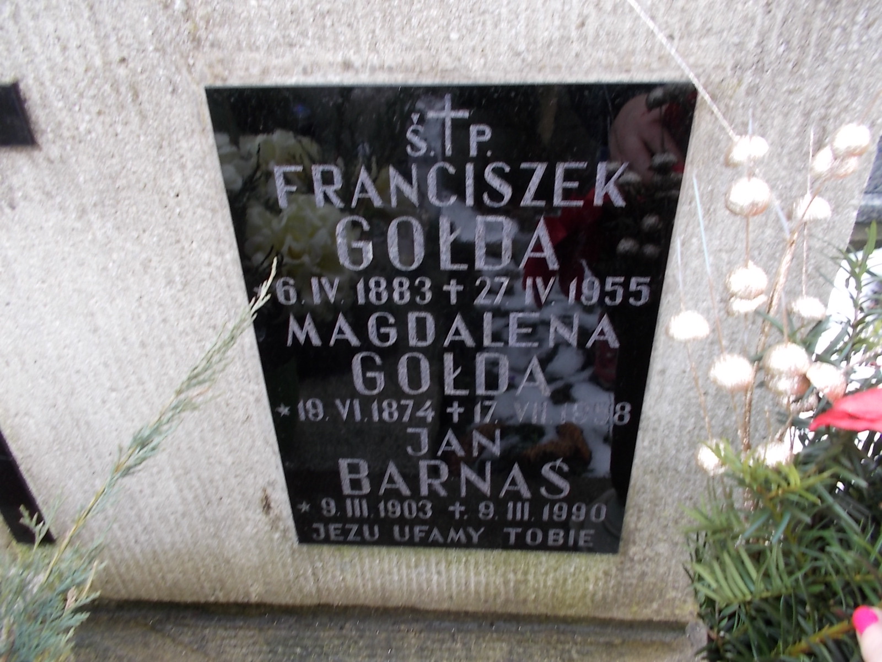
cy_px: 331
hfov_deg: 67.3
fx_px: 662
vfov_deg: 53.1
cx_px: 441
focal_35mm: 26
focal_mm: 4.6
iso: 80
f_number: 3.2
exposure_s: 1/40
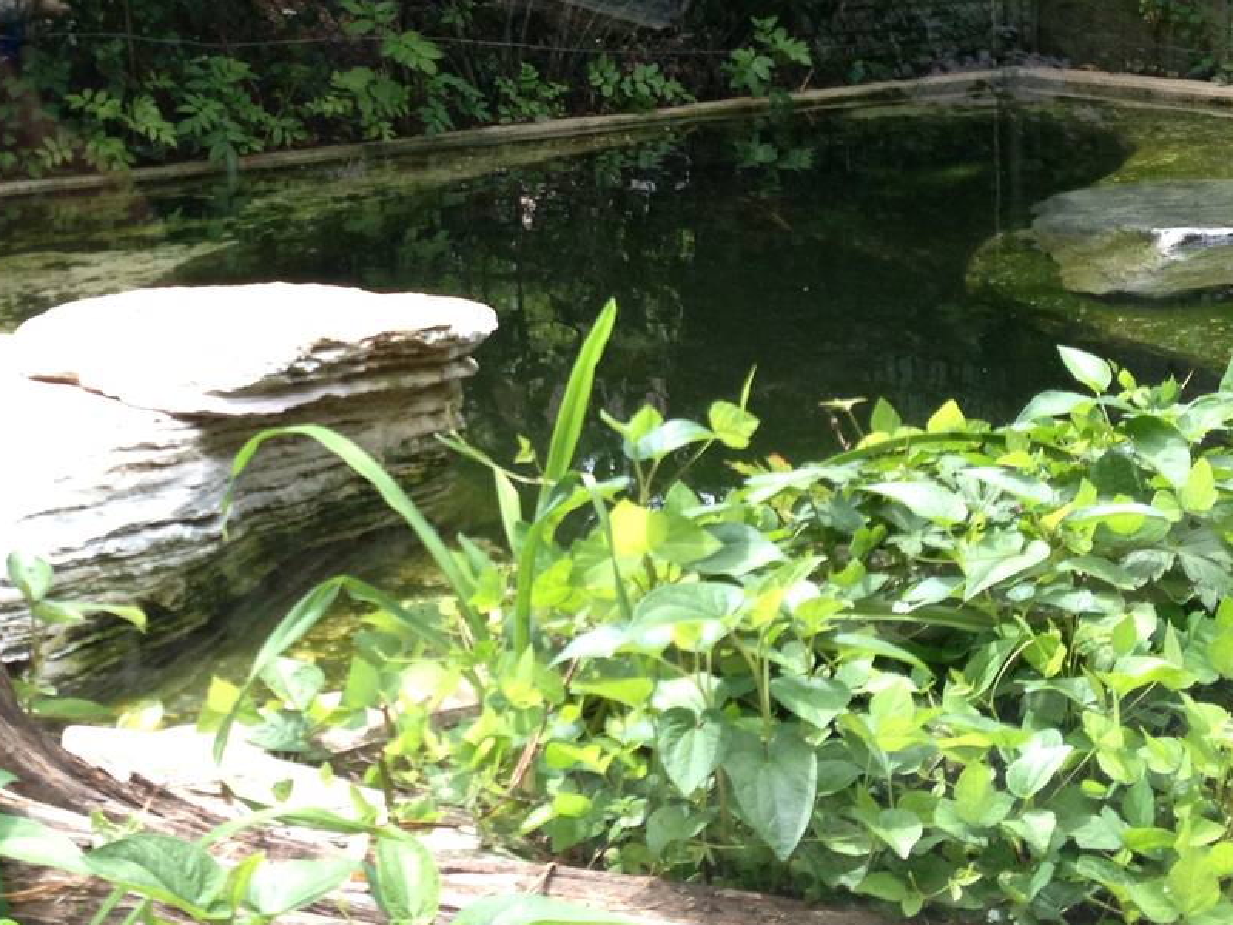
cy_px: 233
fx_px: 2493
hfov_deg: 27.6
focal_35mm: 70
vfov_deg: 20.8
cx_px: 399
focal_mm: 4.28
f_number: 2.4
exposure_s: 1/349
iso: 64
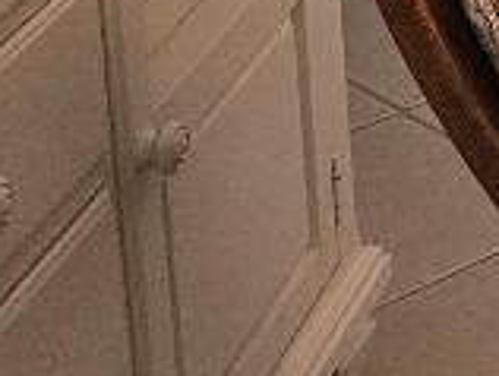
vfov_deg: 8.5
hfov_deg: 9.6
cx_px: 1589
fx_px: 2151
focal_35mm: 149
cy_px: -705
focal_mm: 5.4
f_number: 1.8
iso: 400
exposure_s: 1/120
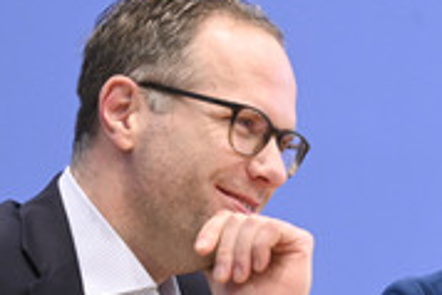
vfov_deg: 7.7
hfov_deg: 11.5
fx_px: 2175
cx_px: 436
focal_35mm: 177
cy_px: 278
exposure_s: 1/400
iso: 5000
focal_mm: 70
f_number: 6.3
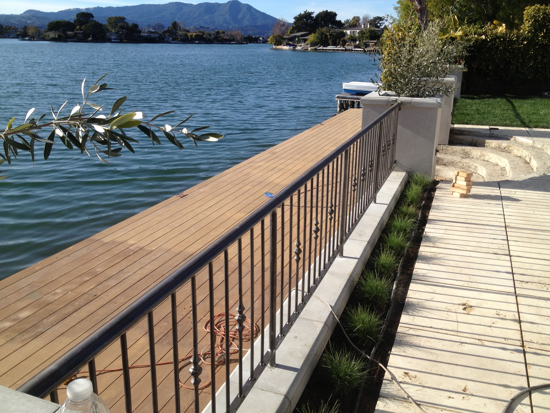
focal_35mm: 35
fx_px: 556
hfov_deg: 52.6
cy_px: 206
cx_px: 275
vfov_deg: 40.7
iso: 50
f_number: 2.4
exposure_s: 1/1727
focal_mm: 4.28
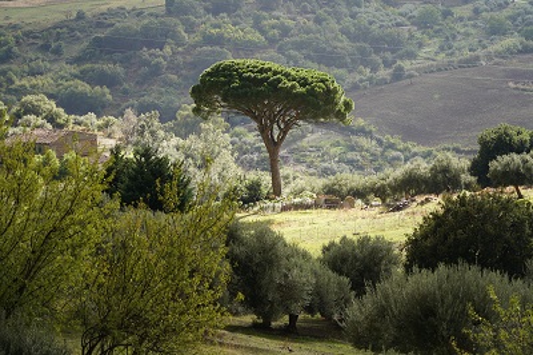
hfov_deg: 19.5
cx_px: 266
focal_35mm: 105
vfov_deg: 13.0
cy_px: 178
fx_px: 1553
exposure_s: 1/160
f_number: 4
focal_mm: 105
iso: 100
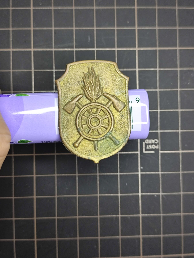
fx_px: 187
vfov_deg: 69.4
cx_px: 97
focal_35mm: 25
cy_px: 129
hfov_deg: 54.9
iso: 181
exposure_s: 1/33.3
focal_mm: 4.71
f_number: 1.79
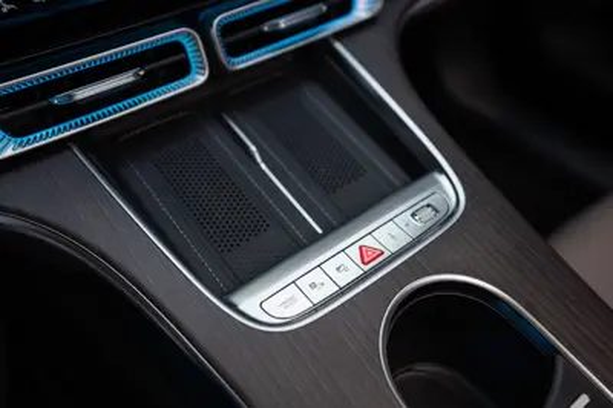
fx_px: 595
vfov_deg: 37.8
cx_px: 306
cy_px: 204
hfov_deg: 54.5
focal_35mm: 35
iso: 400
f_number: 2.8
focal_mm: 35
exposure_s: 1/100
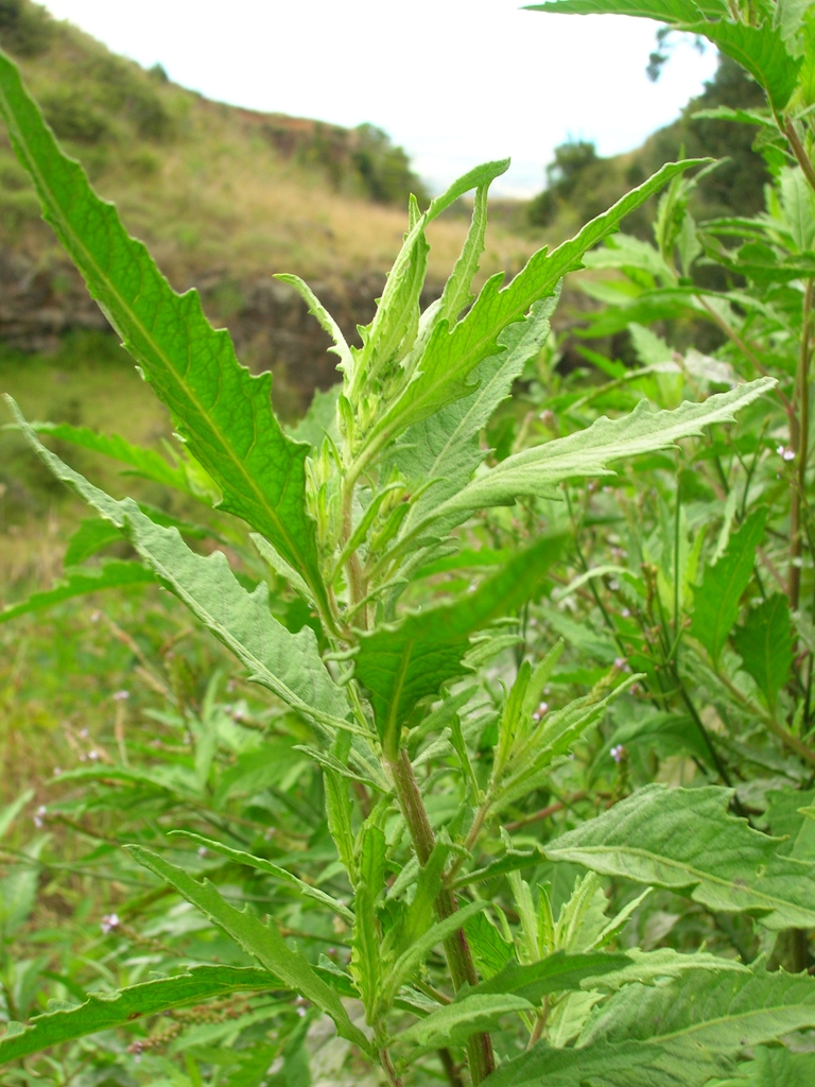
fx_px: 1444
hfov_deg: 31.5
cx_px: 408
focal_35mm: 46
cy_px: 544
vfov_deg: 41.2
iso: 50
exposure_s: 1/45.8
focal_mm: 7.7
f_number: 5.4
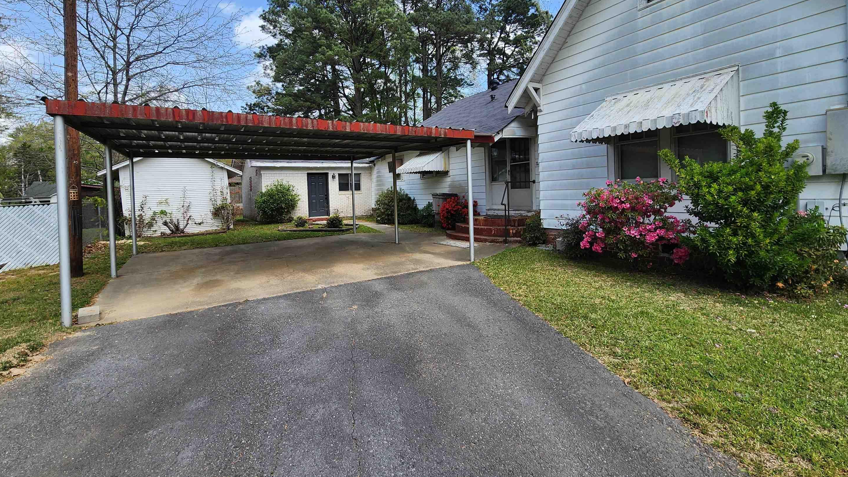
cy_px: 200
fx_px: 337
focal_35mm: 15
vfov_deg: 70.1
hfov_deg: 103.0
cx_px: 409
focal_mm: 2.2
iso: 50
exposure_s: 1/1005
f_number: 2.2
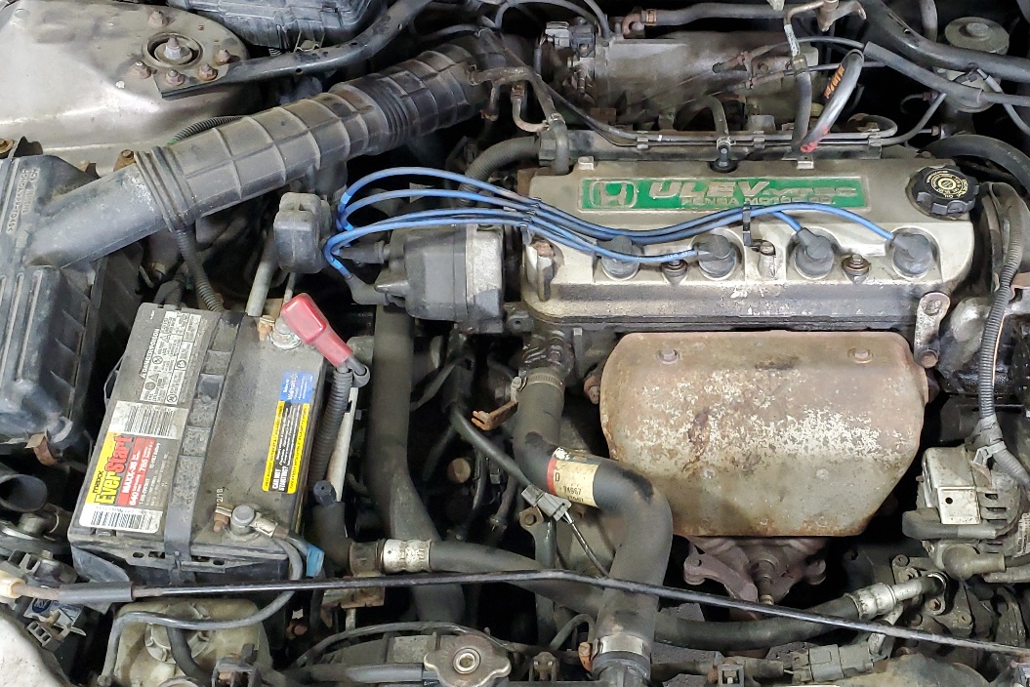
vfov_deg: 32.6
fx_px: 1173
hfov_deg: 46.9
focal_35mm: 41
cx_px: 648
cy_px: 301
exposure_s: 1/60.2
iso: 251
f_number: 1.5
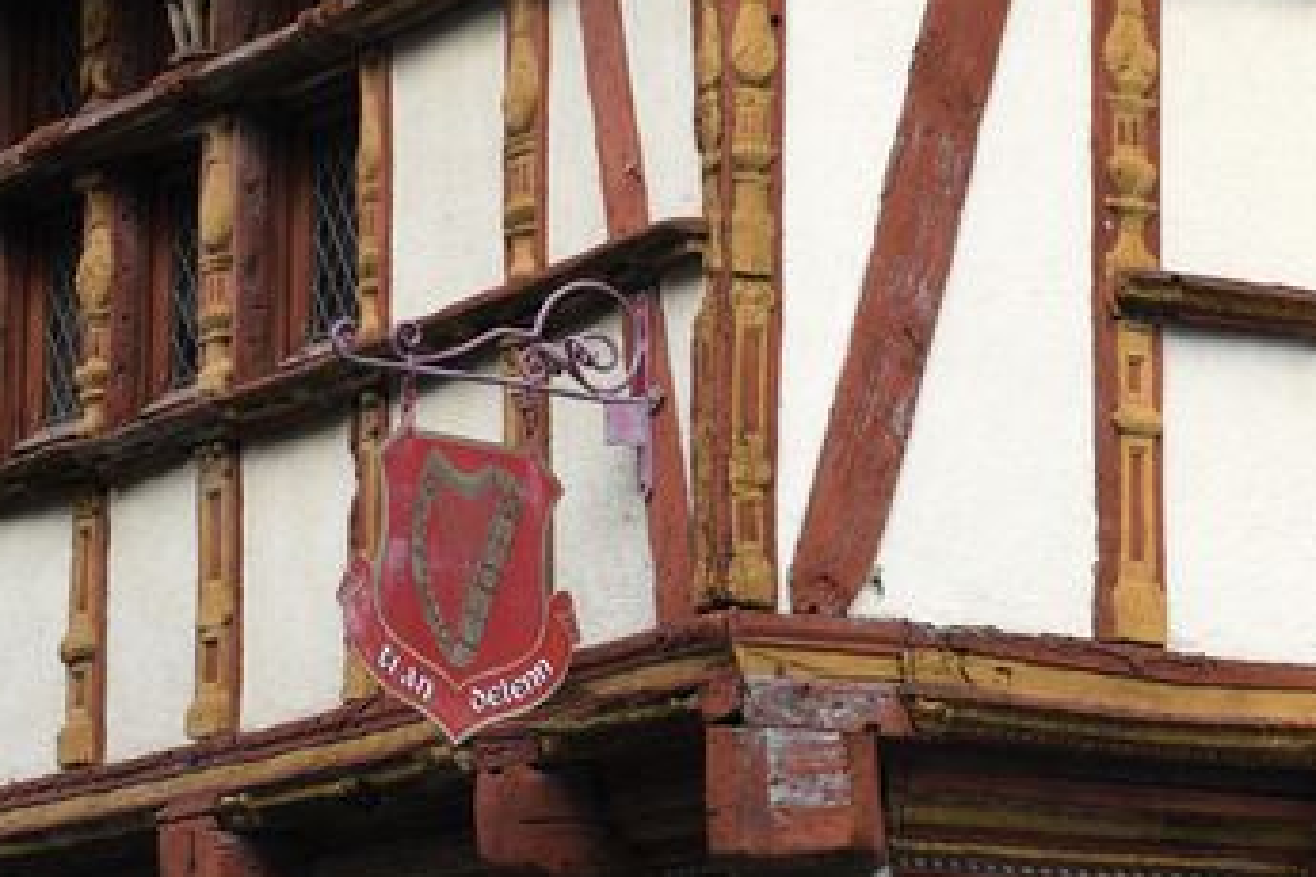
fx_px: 5556
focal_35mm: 152
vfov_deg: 9.0
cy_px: 248
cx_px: 1148
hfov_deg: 13.4
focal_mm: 50
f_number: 5.6
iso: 250
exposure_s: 1/320
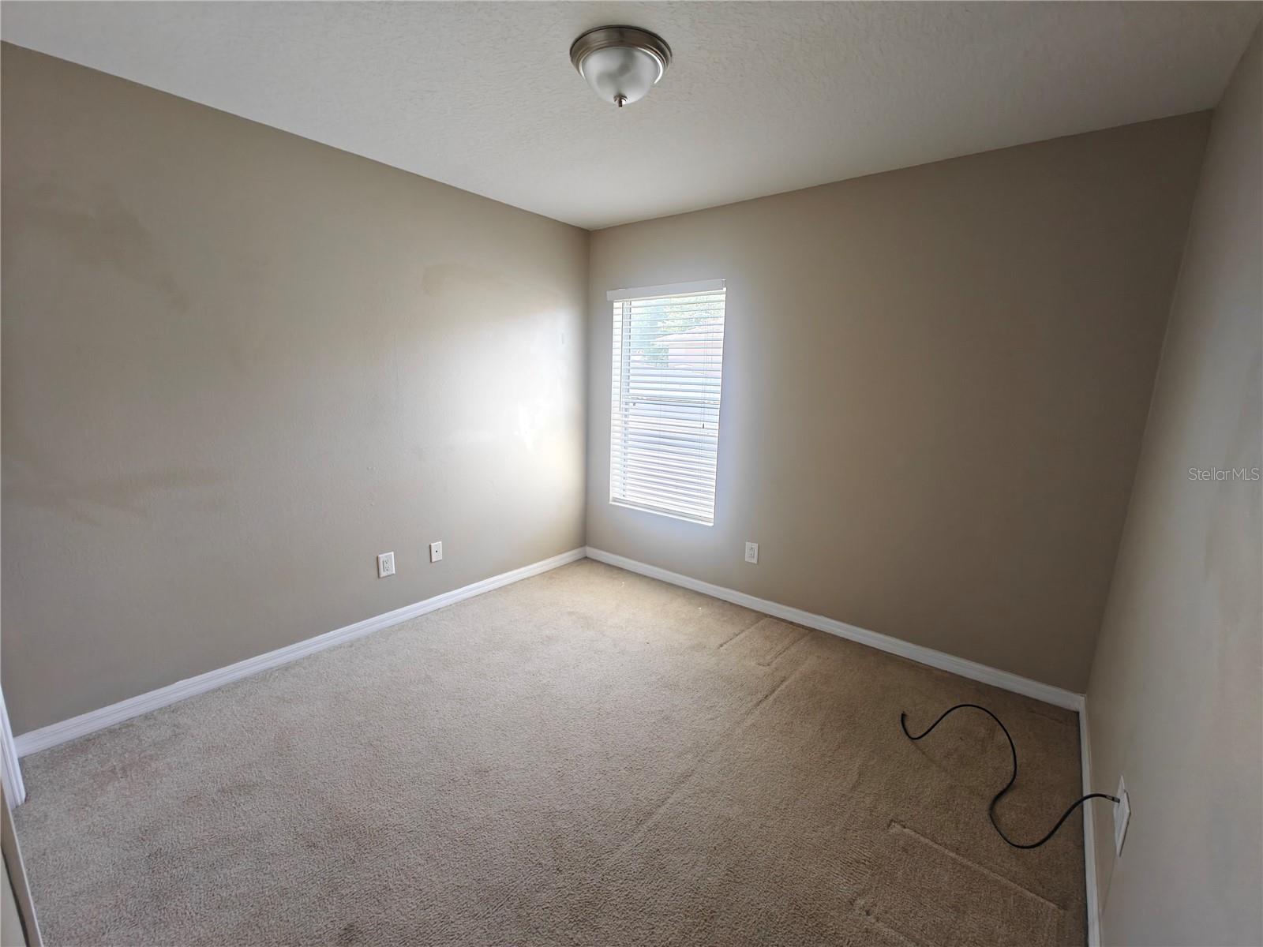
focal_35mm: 14
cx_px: 632
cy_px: 474
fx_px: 511
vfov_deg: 85.7
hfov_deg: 102.1
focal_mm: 2.62
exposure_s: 1/50
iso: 100
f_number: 2.2
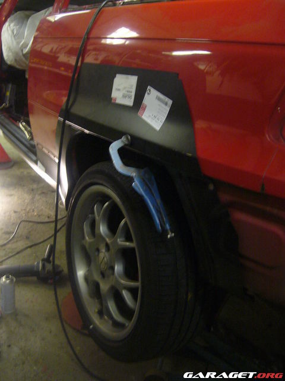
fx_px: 384
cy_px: 190
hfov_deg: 40.7
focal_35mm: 35
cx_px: 142
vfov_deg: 52.6
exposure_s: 1/8
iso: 200
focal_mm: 5.8
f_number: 2.8
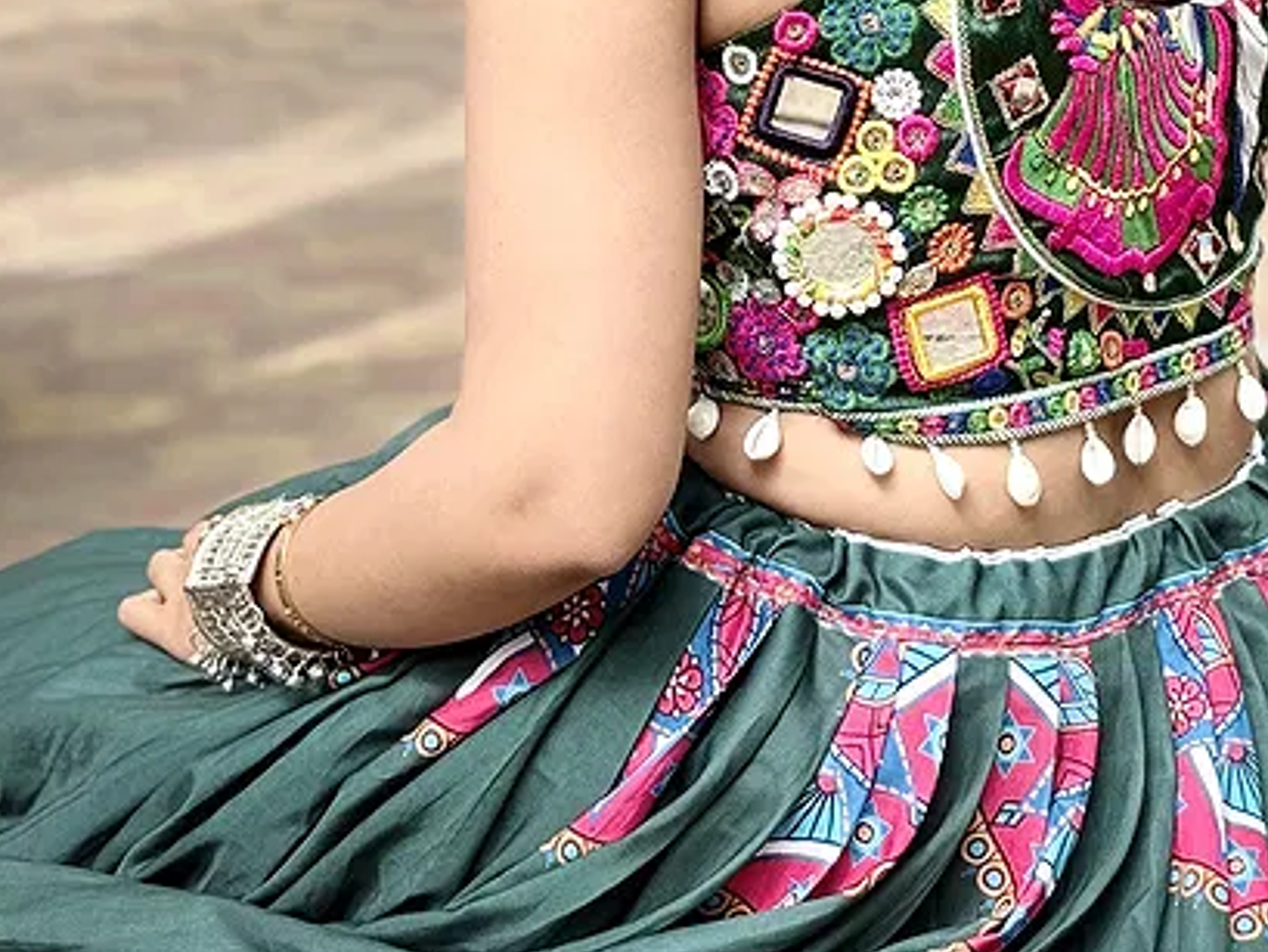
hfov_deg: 15.7
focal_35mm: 125
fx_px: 4580
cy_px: 47
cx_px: 862
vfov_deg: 11.8
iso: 64
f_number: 1.78
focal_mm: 6.76
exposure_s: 1/596
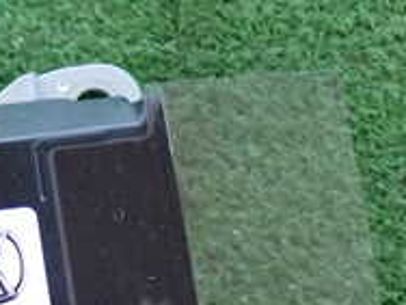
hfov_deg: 15.9
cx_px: -35
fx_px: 1419
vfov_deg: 11.9
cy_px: 400
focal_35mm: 121
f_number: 2.7
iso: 800
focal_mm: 6.83
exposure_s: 1/40
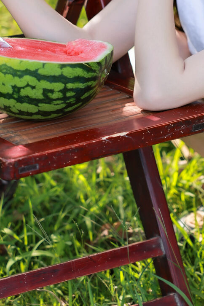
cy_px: 1
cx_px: 155
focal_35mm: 171
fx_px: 1453
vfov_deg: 11.9
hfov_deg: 8.0
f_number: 2.8
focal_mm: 70
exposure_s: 1/320
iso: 125
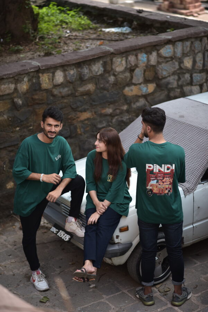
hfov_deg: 16.1
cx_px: 104
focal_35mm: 85
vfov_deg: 23.9
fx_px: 736
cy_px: 156
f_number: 1.8
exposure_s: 1/500
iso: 100
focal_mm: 85
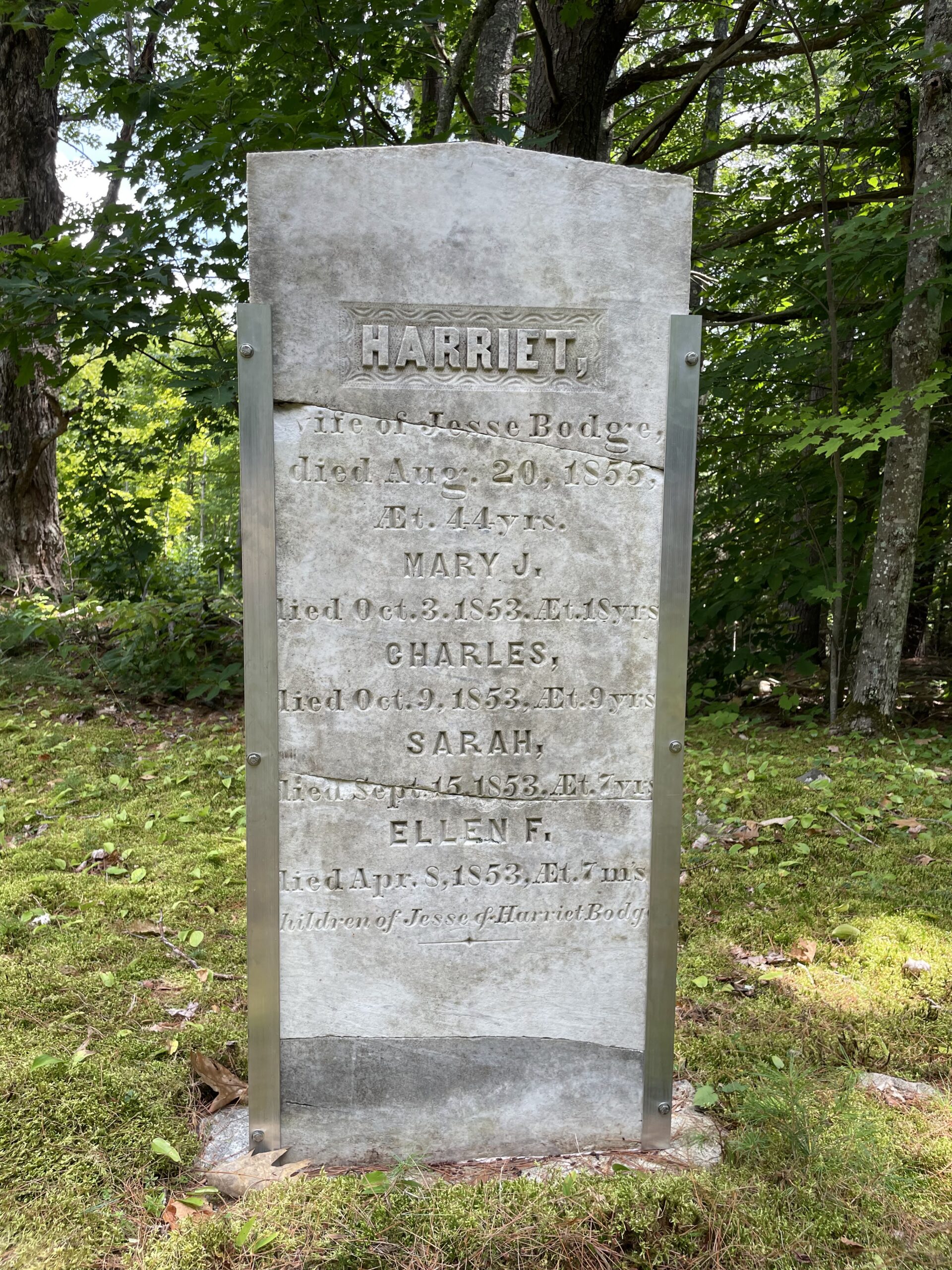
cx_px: 476
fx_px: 953
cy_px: 635
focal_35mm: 26
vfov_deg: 67.3
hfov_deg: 53.1
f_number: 1.6
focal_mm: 4.2
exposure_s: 1/296
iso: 32
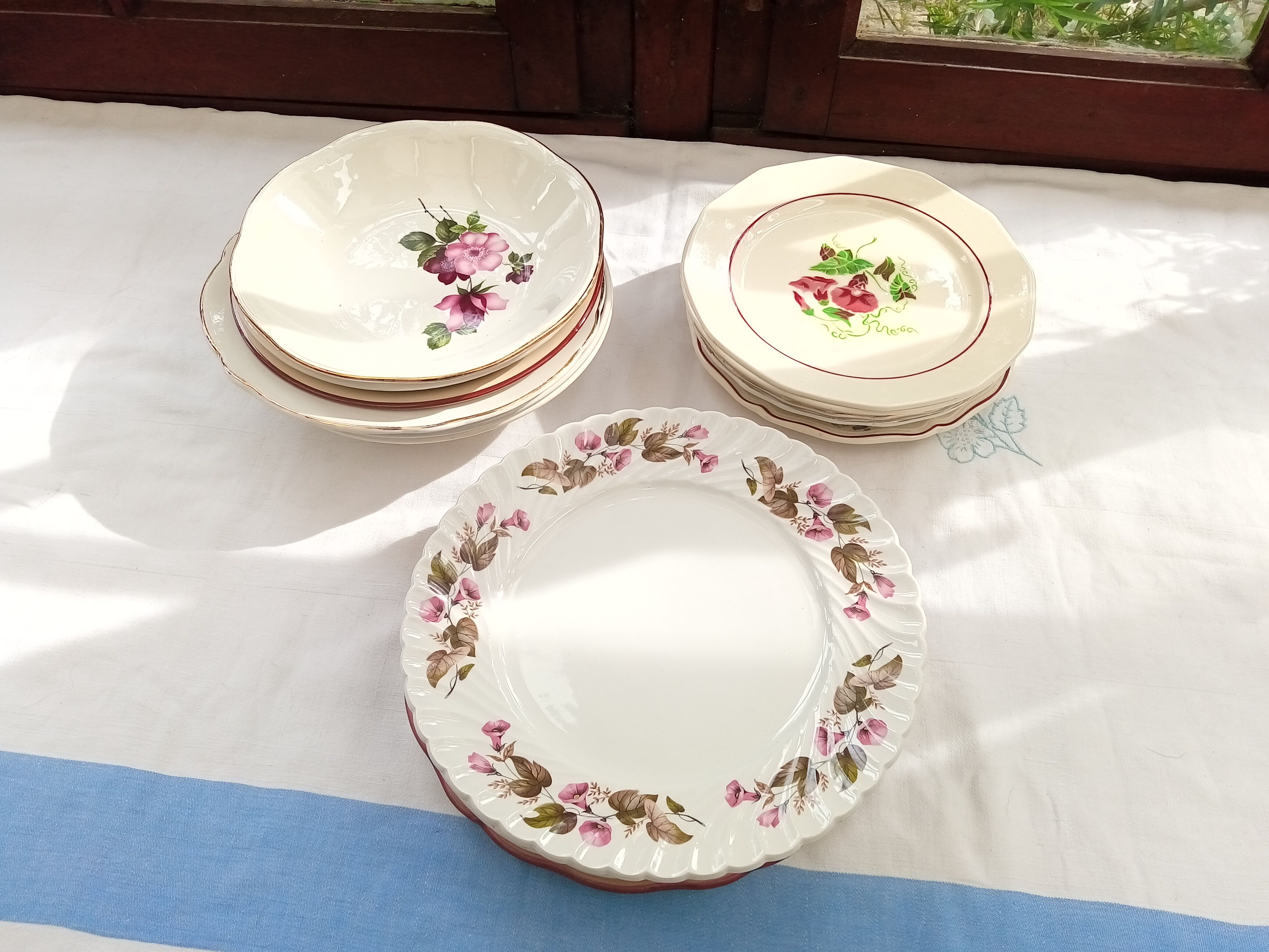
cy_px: 476
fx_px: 1026
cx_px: 634
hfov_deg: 63.4
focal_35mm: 28
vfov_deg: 49.7
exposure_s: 1/308
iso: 111
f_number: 1.8
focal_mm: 3.57
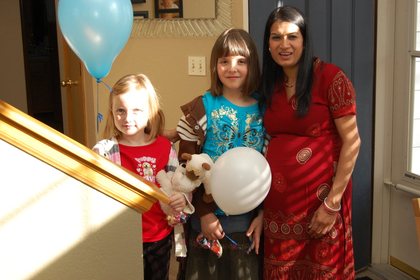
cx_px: 210
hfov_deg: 35.1
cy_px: 140
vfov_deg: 23.7
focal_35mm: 57
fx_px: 664
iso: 400
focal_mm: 38
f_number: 6.3
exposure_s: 1/160
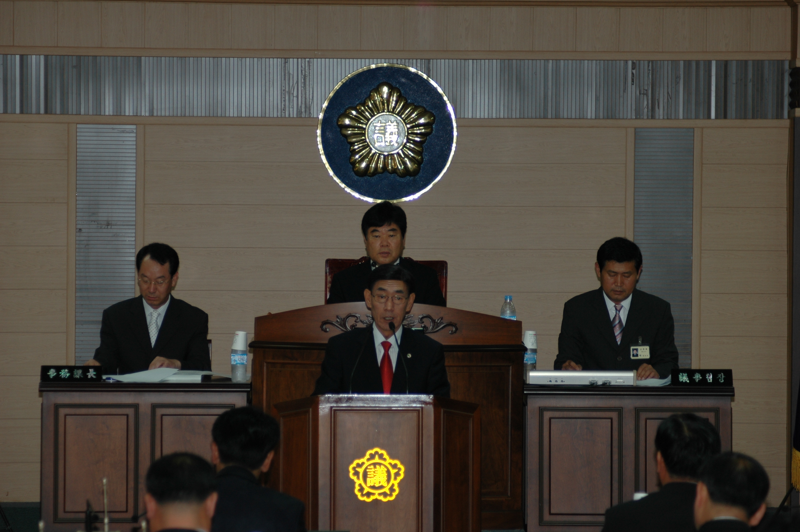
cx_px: 400
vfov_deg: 8.7
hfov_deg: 13.1
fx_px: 3497
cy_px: 266
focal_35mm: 158
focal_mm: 105
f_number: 4.2
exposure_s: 1/60
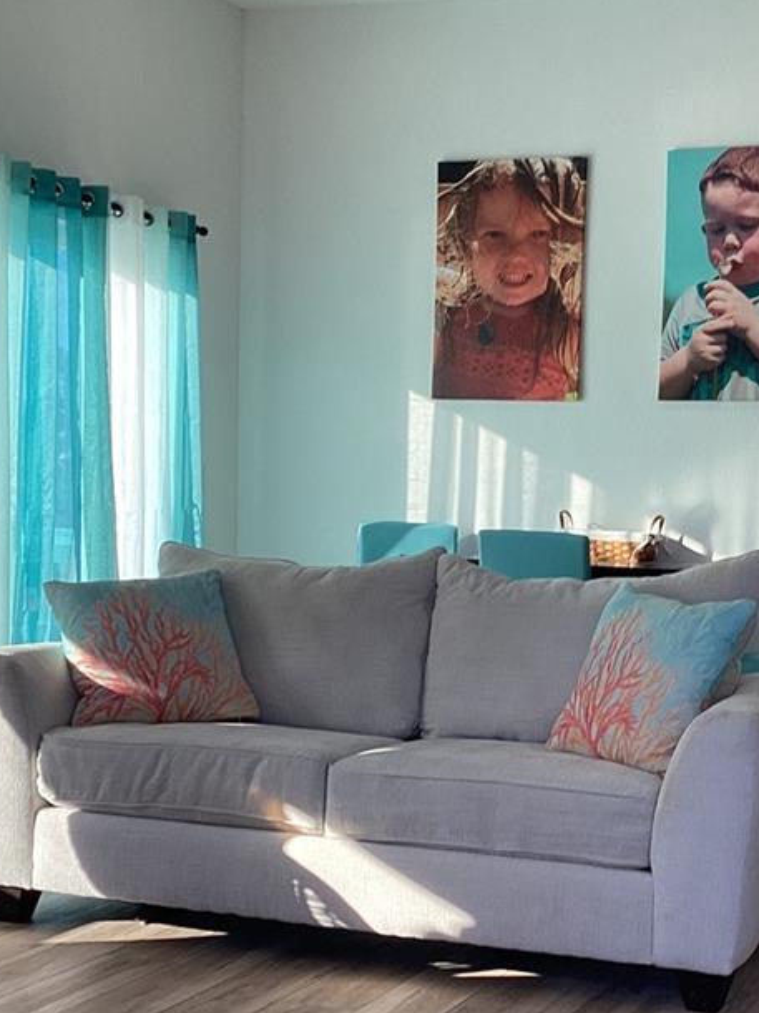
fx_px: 1785
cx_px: 483
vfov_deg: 31.4
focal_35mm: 61
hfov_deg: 23.9
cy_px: 696
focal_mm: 3.3
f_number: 2.4
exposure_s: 1/120
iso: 32
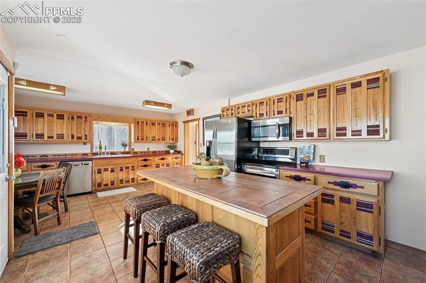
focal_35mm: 14
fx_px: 166
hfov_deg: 104.3
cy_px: 142
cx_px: 213
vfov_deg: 81.2
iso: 400
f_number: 11
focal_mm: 14
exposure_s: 1/10
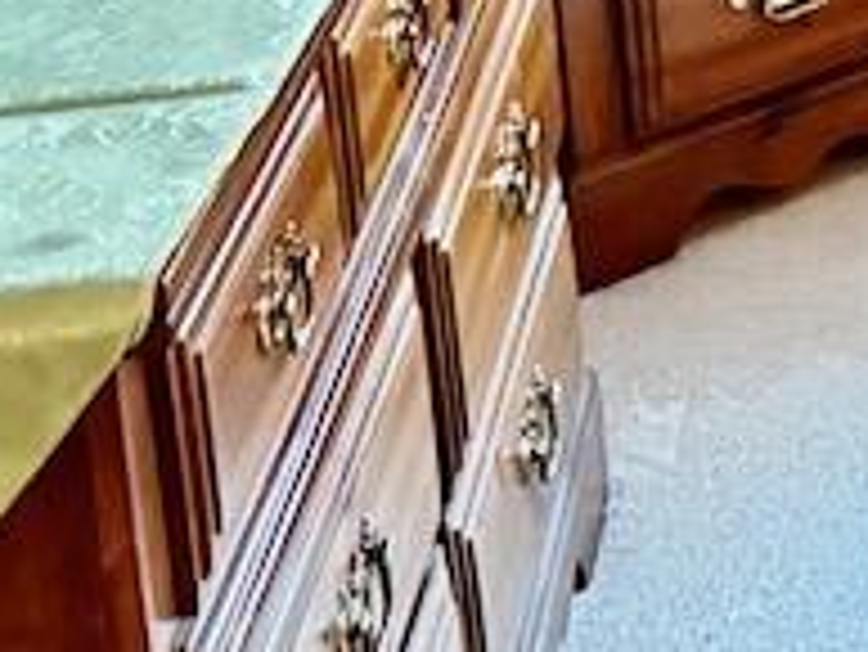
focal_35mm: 159
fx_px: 3989
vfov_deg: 8.8
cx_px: 2222
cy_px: -679
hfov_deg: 10.4
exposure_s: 1/17
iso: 1600
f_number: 1.78
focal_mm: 6.76
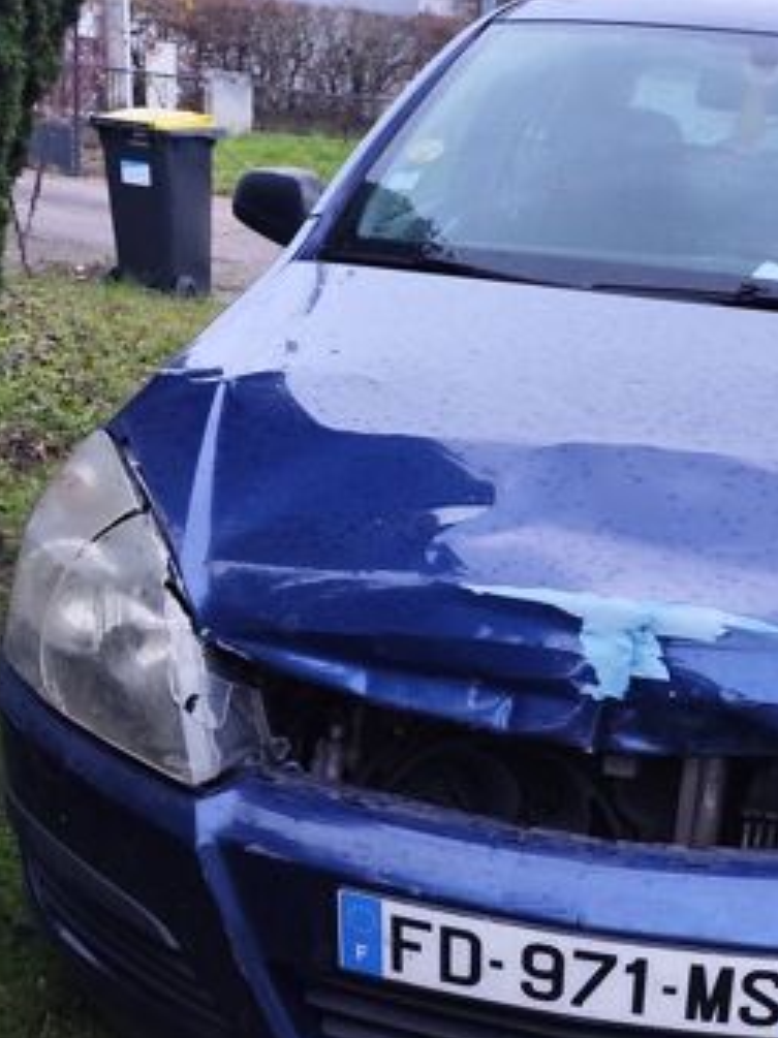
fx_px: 1319
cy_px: 710
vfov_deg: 42.3
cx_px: 642
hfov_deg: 31.8
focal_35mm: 44
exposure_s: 1/50
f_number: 1.65
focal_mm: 6.19
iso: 320
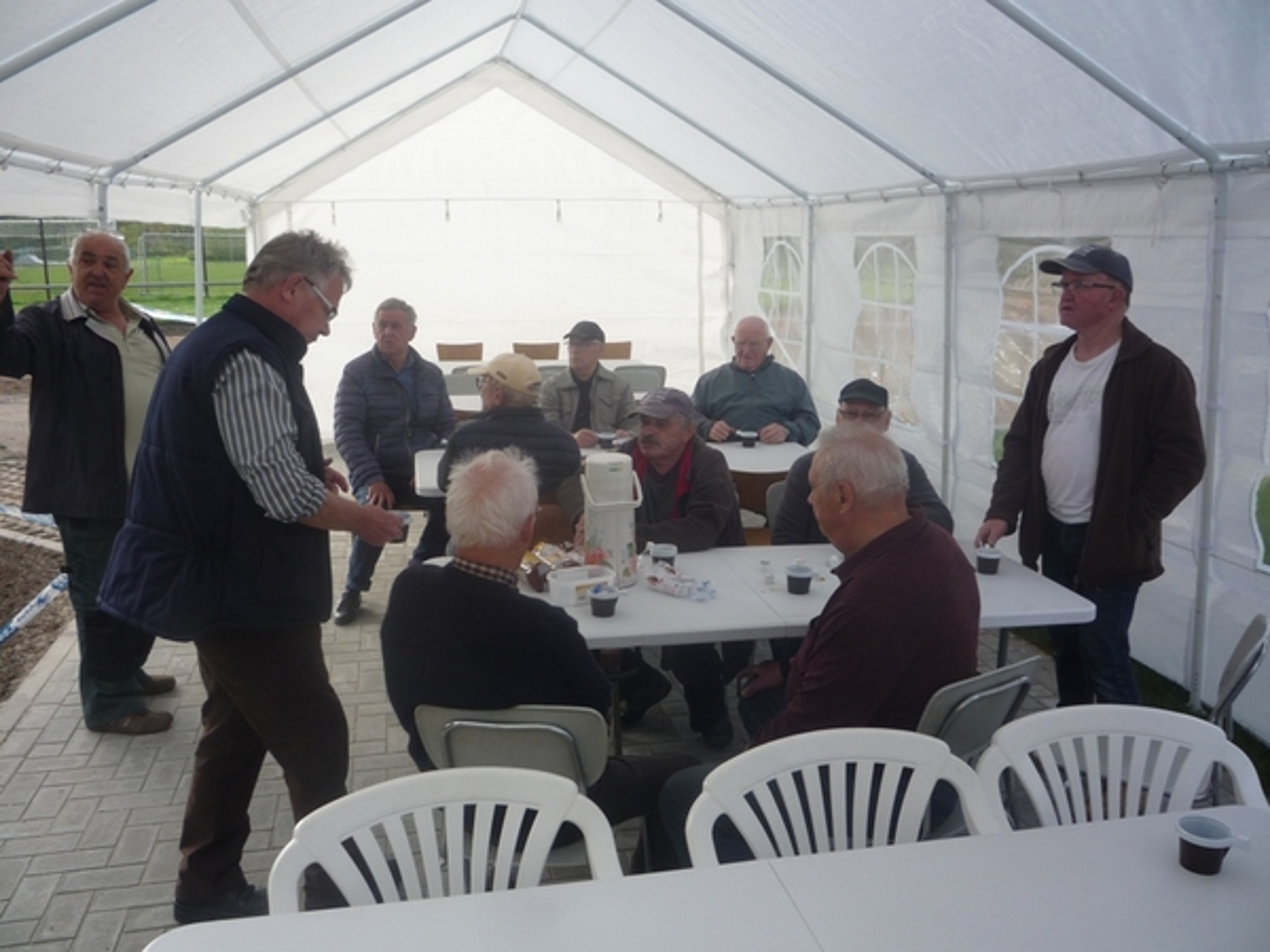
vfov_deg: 46.8
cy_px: 476
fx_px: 1101
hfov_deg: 60.0
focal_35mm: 30
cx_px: 635
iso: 100
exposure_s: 1/160
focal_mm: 5.2
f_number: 4
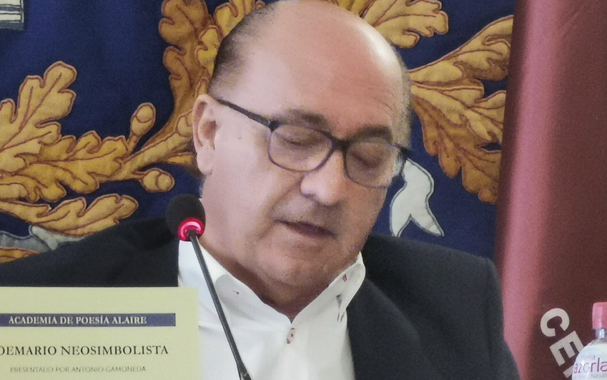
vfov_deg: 5.1
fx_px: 4252
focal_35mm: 257
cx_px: 262
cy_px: 203
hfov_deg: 8.2
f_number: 2.4
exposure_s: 1/25
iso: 500
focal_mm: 7.48
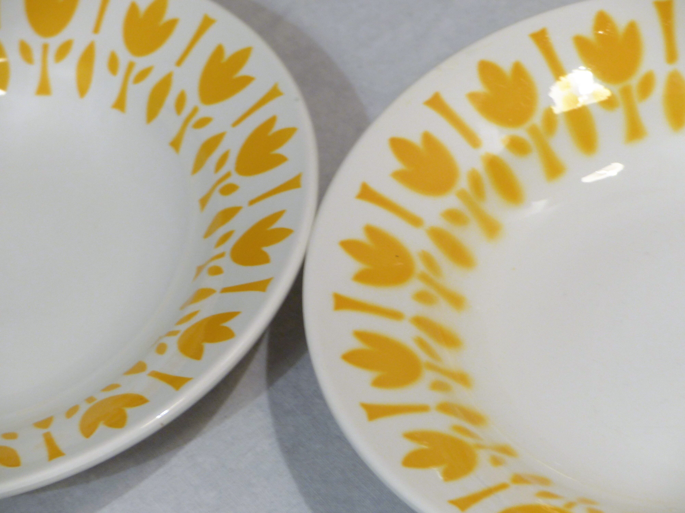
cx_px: 342
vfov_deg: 13.2
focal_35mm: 112
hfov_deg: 17.6
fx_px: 2216
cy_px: 256
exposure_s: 1/10
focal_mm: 20.1
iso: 100
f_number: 2.8
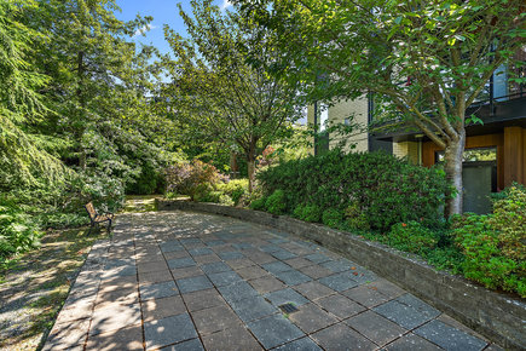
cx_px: 263
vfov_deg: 73.7
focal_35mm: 16
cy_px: 176
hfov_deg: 96.7
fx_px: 234
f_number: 6.3
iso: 320
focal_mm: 16
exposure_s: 1/20
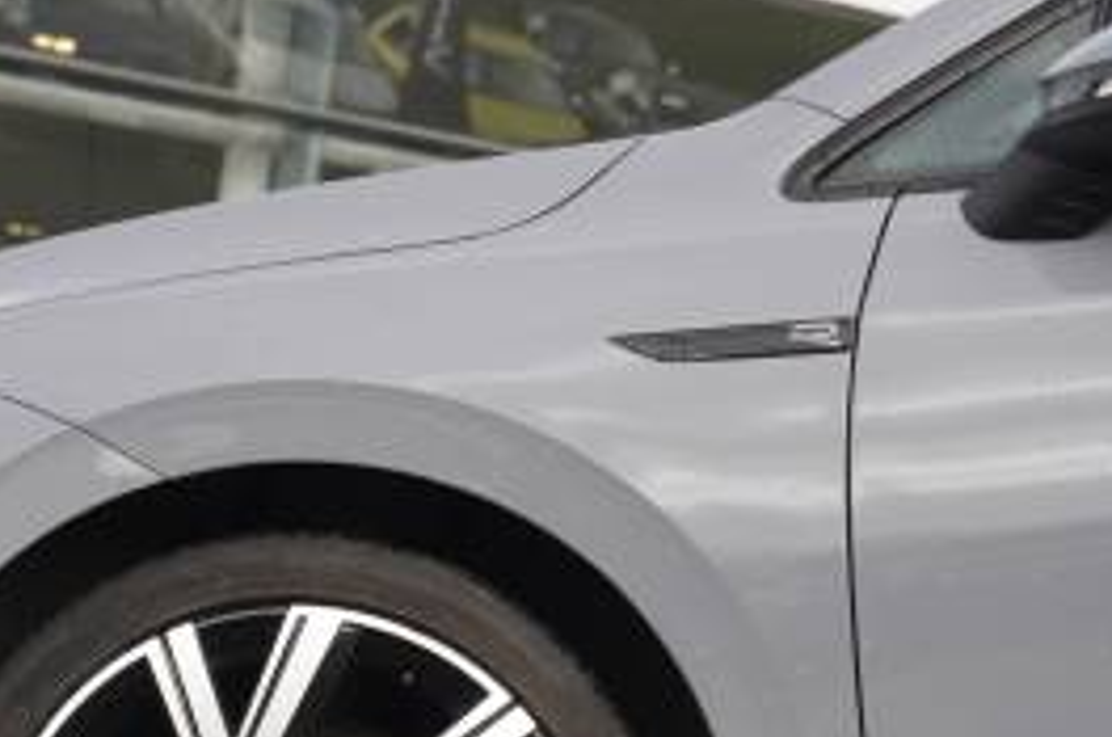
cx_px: 190
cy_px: 796
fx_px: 4717
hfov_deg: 13.4
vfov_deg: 8.9
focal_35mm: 153
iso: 200
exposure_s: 1/160
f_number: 5.6
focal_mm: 42
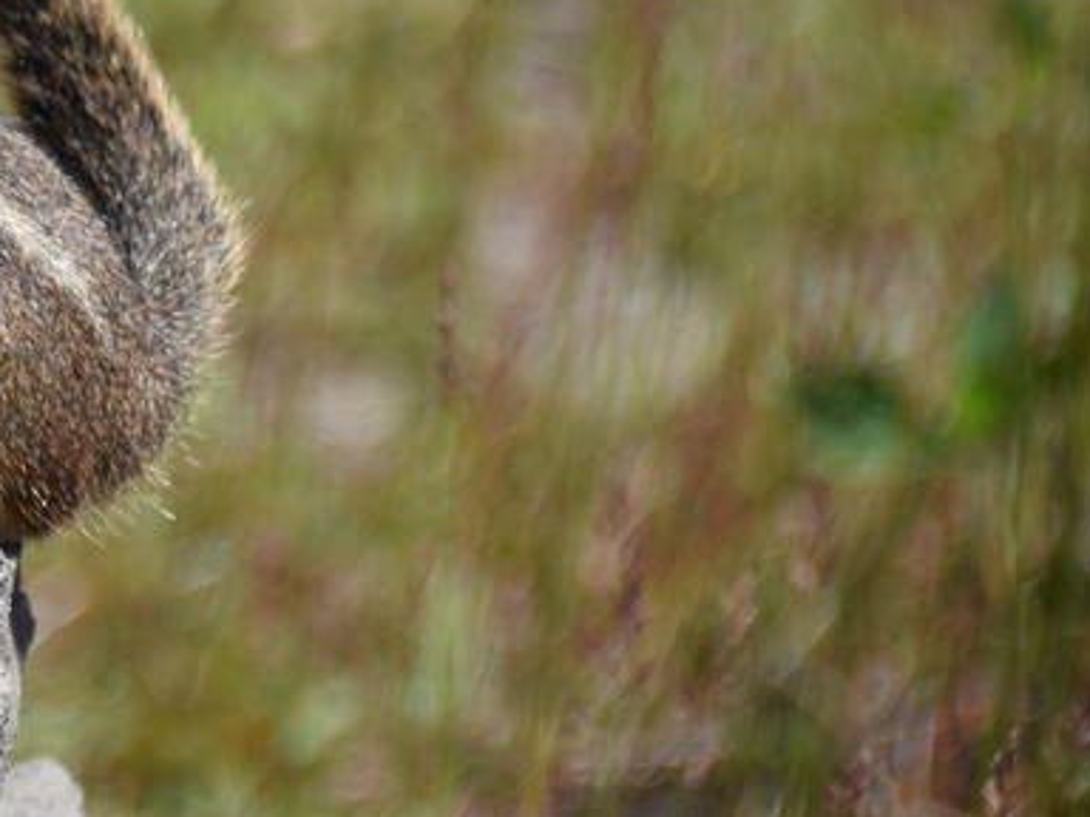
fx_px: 30260
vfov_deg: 1.5
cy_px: 272
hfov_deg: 2.1
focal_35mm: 961
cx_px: -346
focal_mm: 300
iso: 160
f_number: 5.6
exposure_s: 1/640
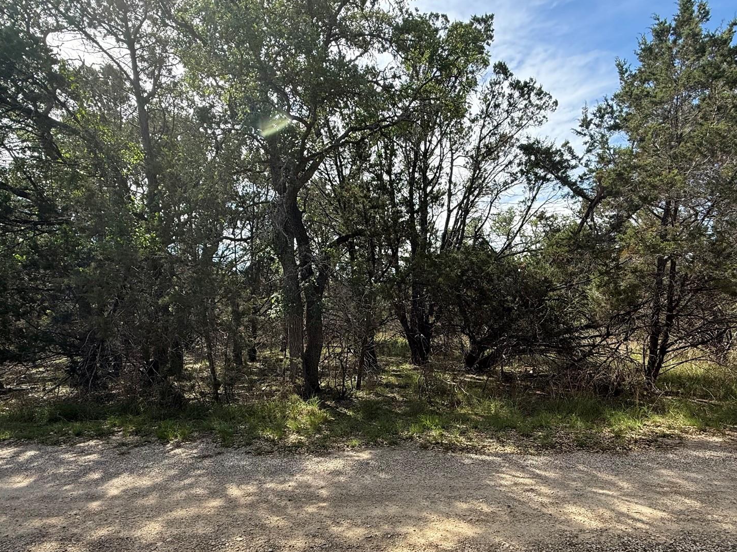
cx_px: 384
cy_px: 336
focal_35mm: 20
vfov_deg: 65.2
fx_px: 426
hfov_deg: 81.7
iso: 64
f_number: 2.2
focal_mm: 2.22
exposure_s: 1/510
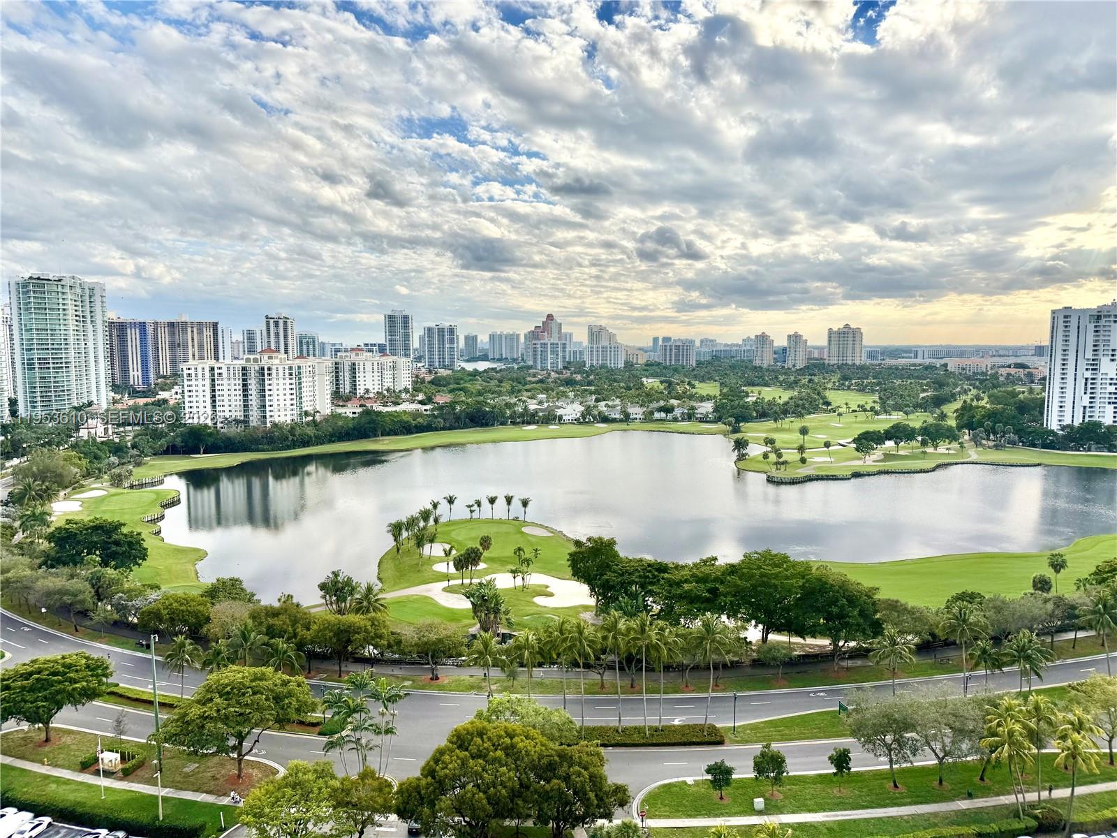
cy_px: 419
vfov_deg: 56.8
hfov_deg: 71.6
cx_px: 558
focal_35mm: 24
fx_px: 774
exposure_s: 1/4975
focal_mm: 6.76
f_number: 1.78
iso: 80
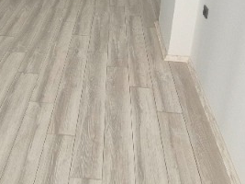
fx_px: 276
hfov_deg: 47.5
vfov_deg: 30.4
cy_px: -45
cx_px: 93
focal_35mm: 39
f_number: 2.2
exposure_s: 1/50
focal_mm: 1.74
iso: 64
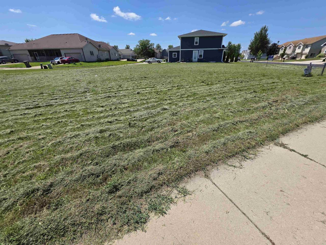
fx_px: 122
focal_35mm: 13
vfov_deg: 89.9
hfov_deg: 106.2
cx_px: 163
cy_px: 122
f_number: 1.9
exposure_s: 1/3345
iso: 40
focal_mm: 2.2
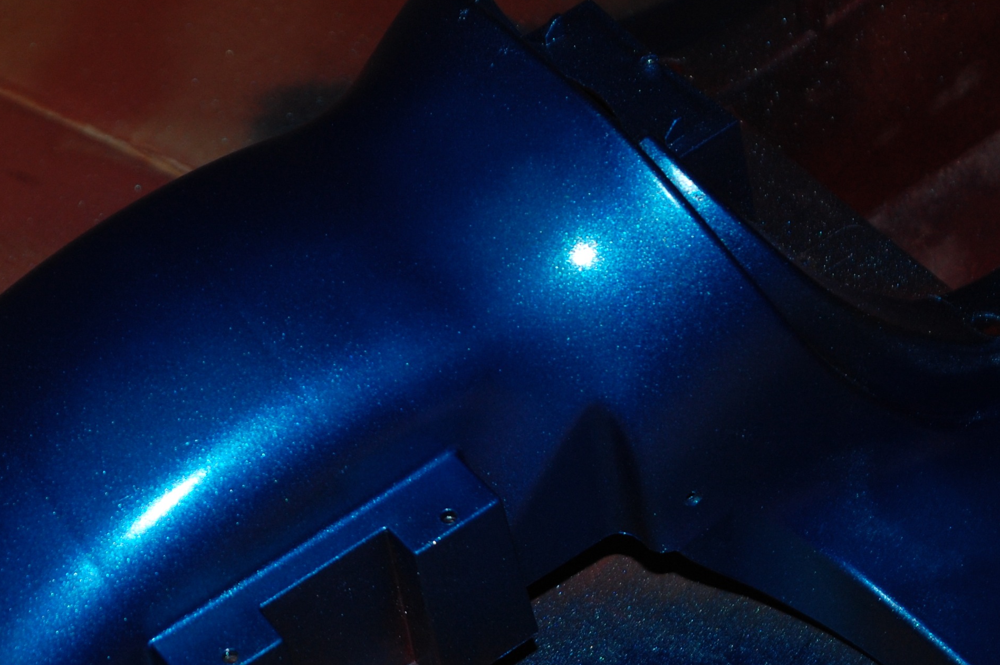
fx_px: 3303
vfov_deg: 11.5
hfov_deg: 17.1
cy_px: 469
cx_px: 238
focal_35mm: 119
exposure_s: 1/60
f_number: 4.5
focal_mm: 50
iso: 400
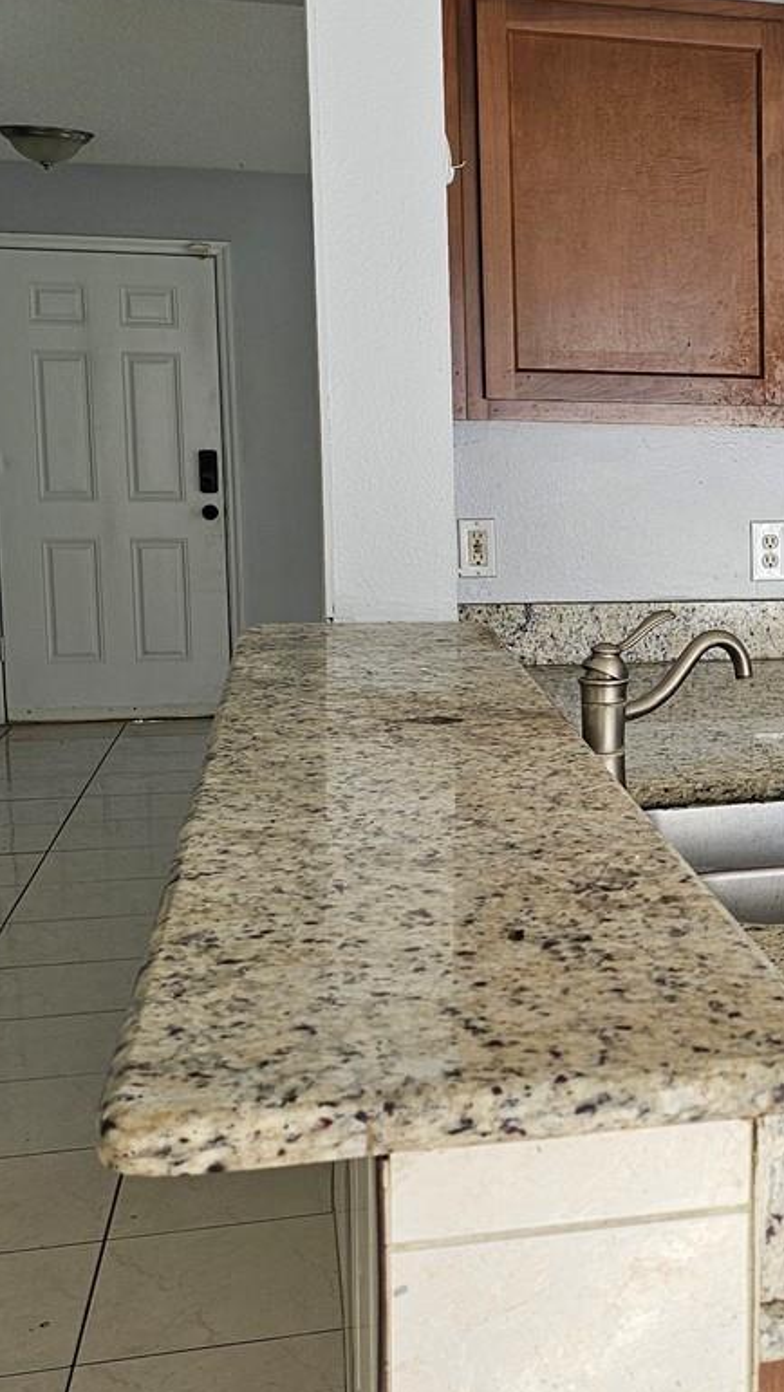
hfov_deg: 21.1
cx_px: 997
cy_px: 664
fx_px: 1921
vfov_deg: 39.8
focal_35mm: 52
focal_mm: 6.3
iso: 64
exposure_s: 1/120
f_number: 1.7
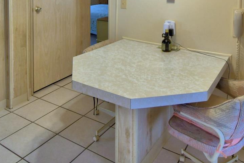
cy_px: -7
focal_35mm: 33
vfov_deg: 35.4
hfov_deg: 57.2
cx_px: 131
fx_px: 224
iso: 320
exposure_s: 1/125
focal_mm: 10
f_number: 4.5
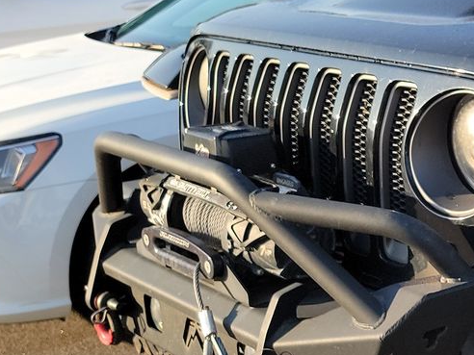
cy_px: 168
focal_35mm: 78
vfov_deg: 18.9
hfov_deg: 21.1
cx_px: 714
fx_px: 1068
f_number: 1.8
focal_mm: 6.7
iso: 50
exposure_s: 1/249
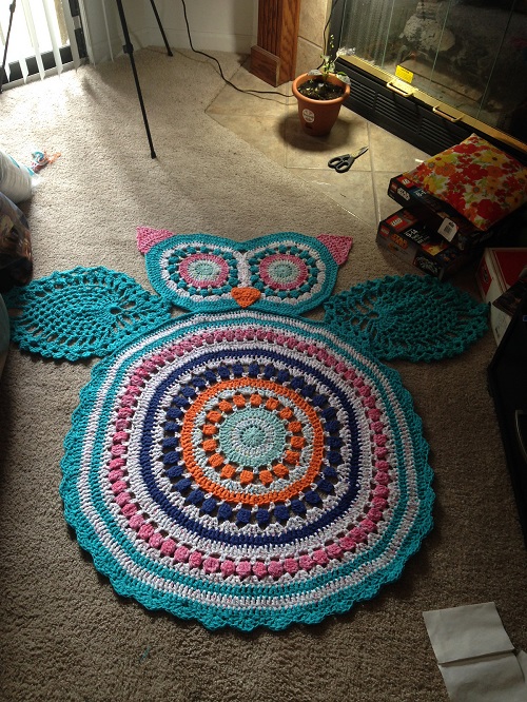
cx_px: 264
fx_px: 669
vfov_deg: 55.3
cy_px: 351
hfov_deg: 43.0
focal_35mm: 33
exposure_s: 1/20
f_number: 2.4
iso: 80
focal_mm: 4.12
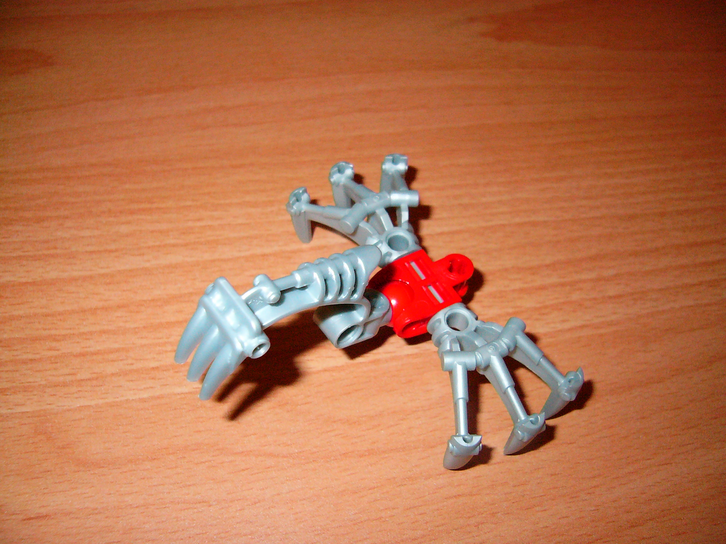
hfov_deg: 52.6
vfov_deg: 40.7
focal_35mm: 35
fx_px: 734
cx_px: 363
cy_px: 272
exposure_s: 1/60
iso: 200
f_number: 2.8
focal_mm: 5.8
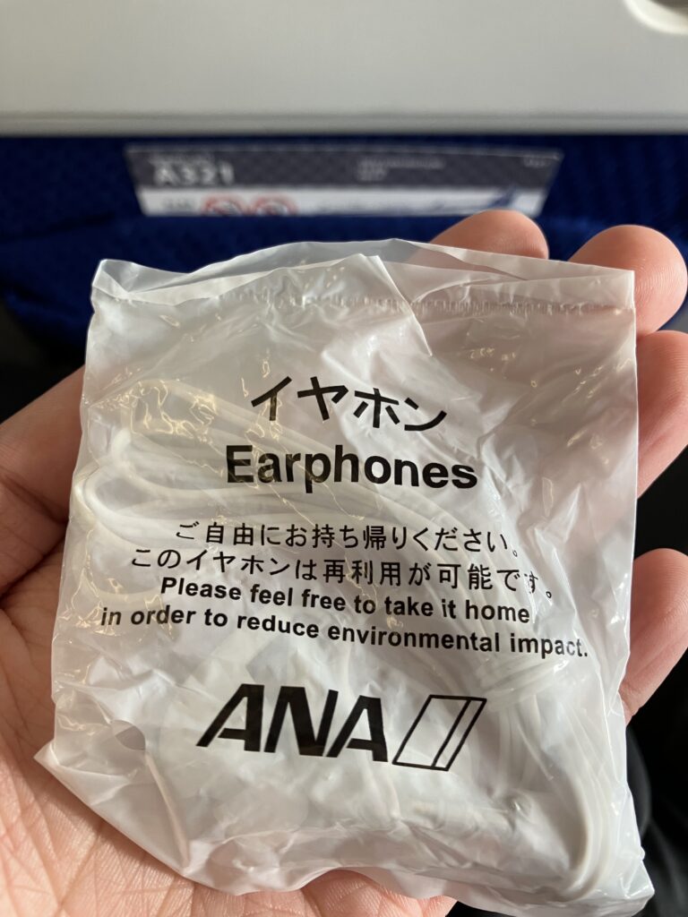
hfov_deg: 49.7
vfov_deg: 63.4
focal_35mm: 28
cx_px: 344
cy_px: 458
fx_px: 742
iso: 100
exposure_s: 1/52
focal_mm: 3.99
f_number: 1.8
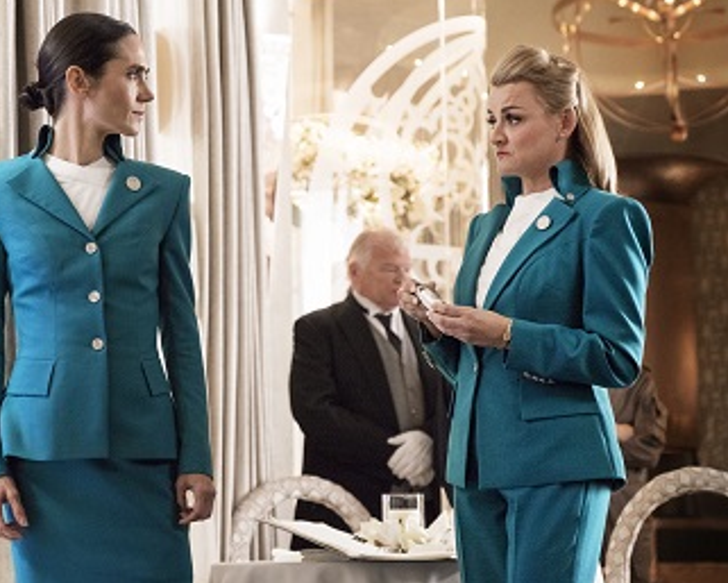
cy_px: 290
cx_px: 283
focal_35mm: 97
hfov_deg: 19.7
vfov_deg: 15.9
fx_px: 2091
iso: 2000
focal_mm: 55
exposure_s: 1/125
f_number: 2.8
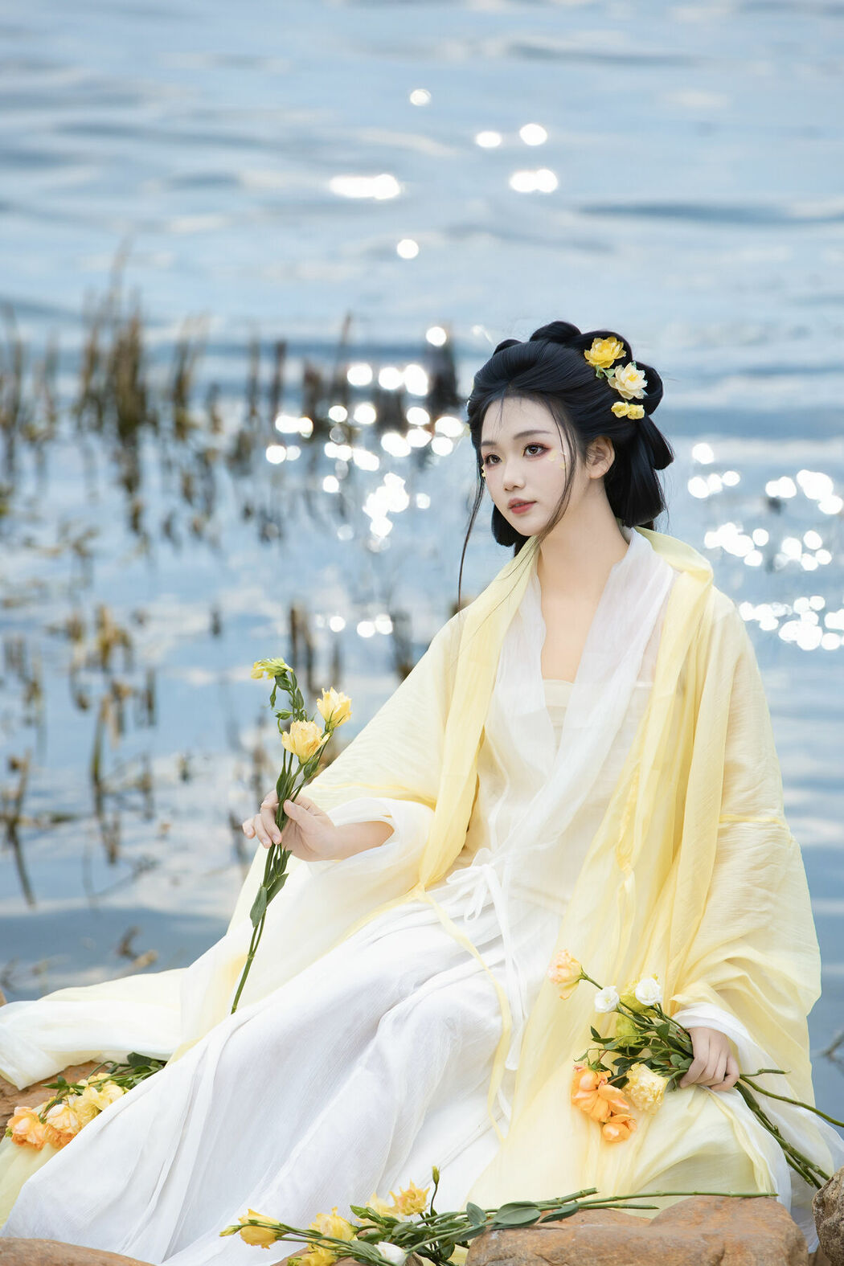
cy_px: 633
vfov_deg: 10.3
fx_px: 7033
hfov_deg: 6.9
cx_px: 422
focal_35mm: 200
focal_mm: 200
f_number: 4.5
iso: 200
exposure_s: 1/400
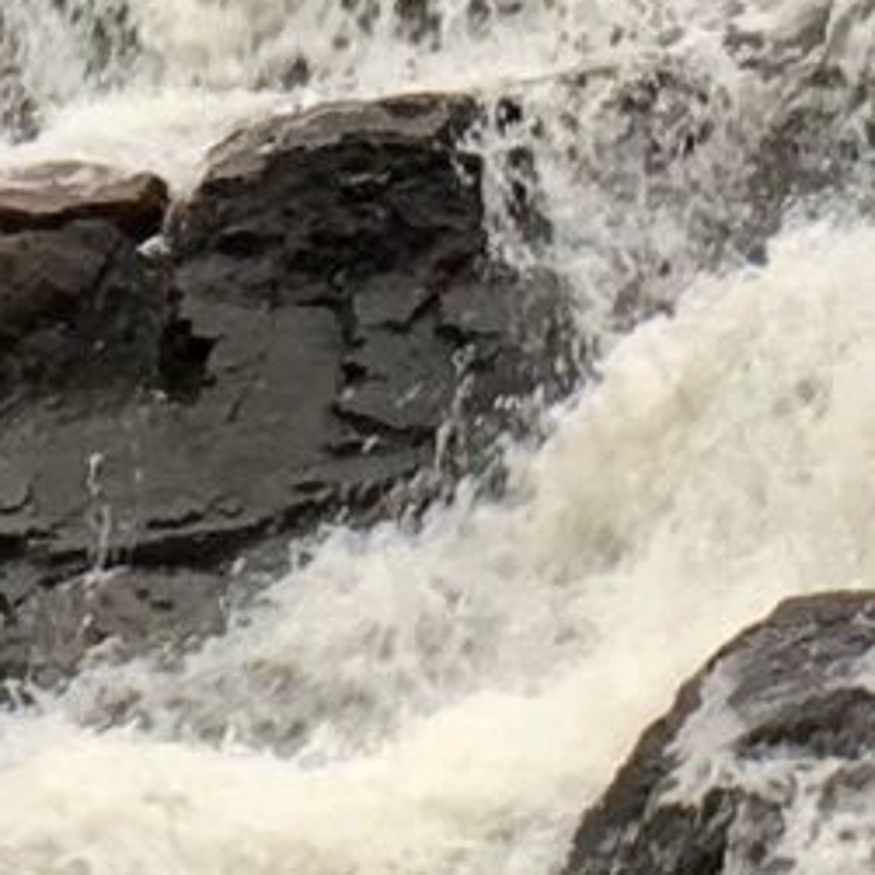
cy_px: -638
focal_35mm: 261
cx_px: 24
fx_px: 7464
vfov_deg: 6.6
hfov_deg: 6.7
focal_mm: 4.15
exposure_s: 1/120
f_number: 2.2
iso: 40
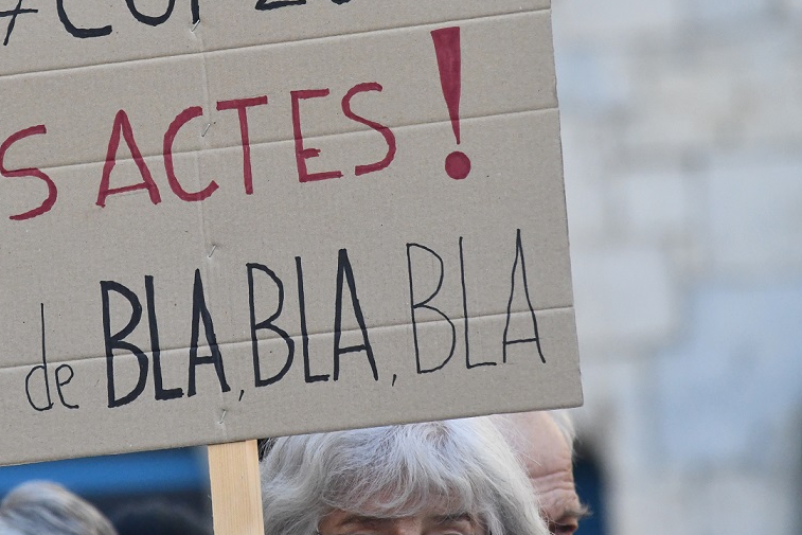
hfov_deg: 4.0
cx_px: 198
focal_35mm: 510
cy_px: 138
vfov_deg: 2.7
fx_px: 11363
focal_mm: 220
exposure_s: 1/1000
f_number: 8
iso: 2500
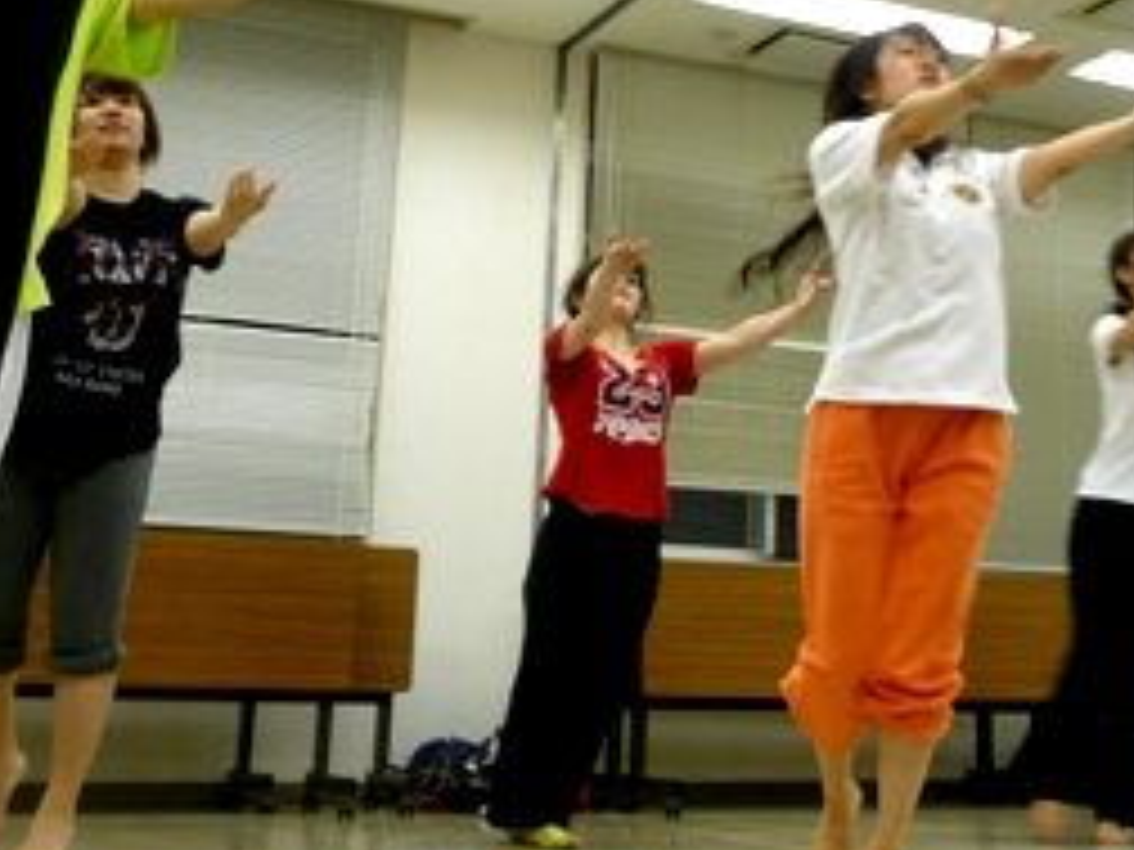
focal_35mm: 58
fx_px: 1900
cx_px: 770
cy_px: 133
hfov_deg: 32.9
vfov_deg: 24.7
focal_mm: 5.5
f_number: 3.6
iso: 200
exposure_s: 1/30
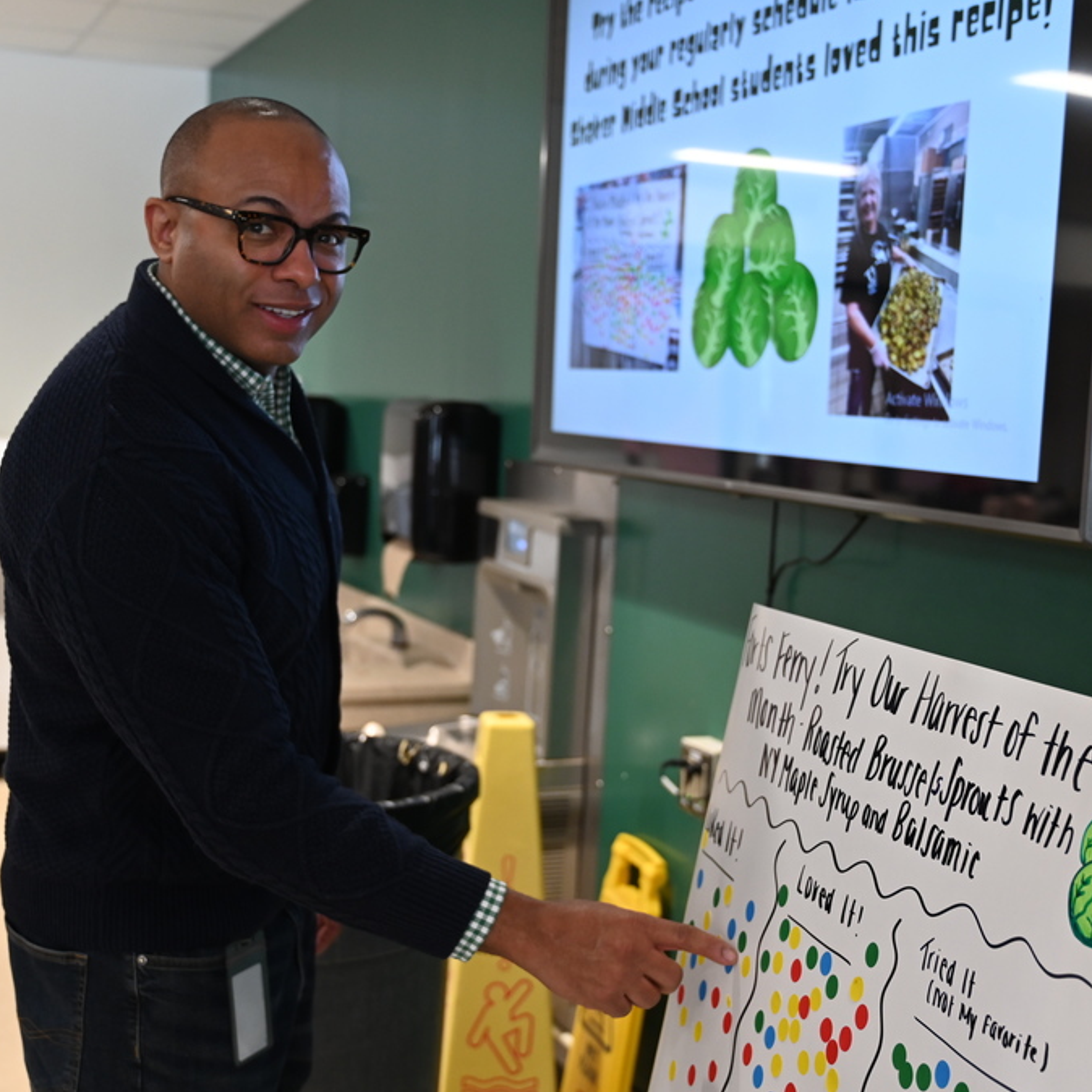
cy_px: 545
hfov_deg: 34.6
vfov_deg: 34.7
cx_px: 491
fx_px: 1749
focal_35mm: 49
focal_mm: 38
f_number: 4
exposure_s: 1/125
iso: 1600
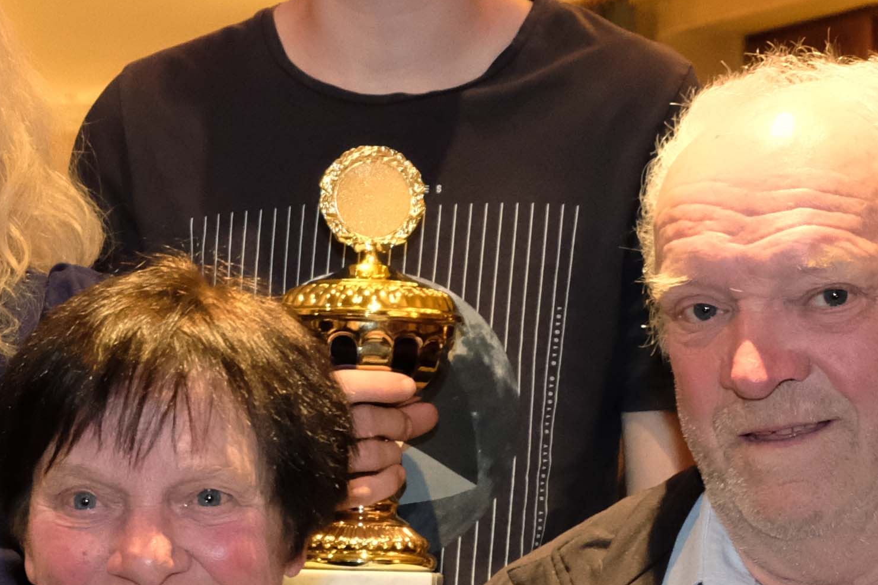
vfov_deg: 8.9
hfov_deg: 13.0
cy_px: 496
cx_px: -209
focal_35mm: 154
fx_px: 3755
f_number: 4.5
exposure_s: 1/30
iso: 3200
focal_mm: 25.4
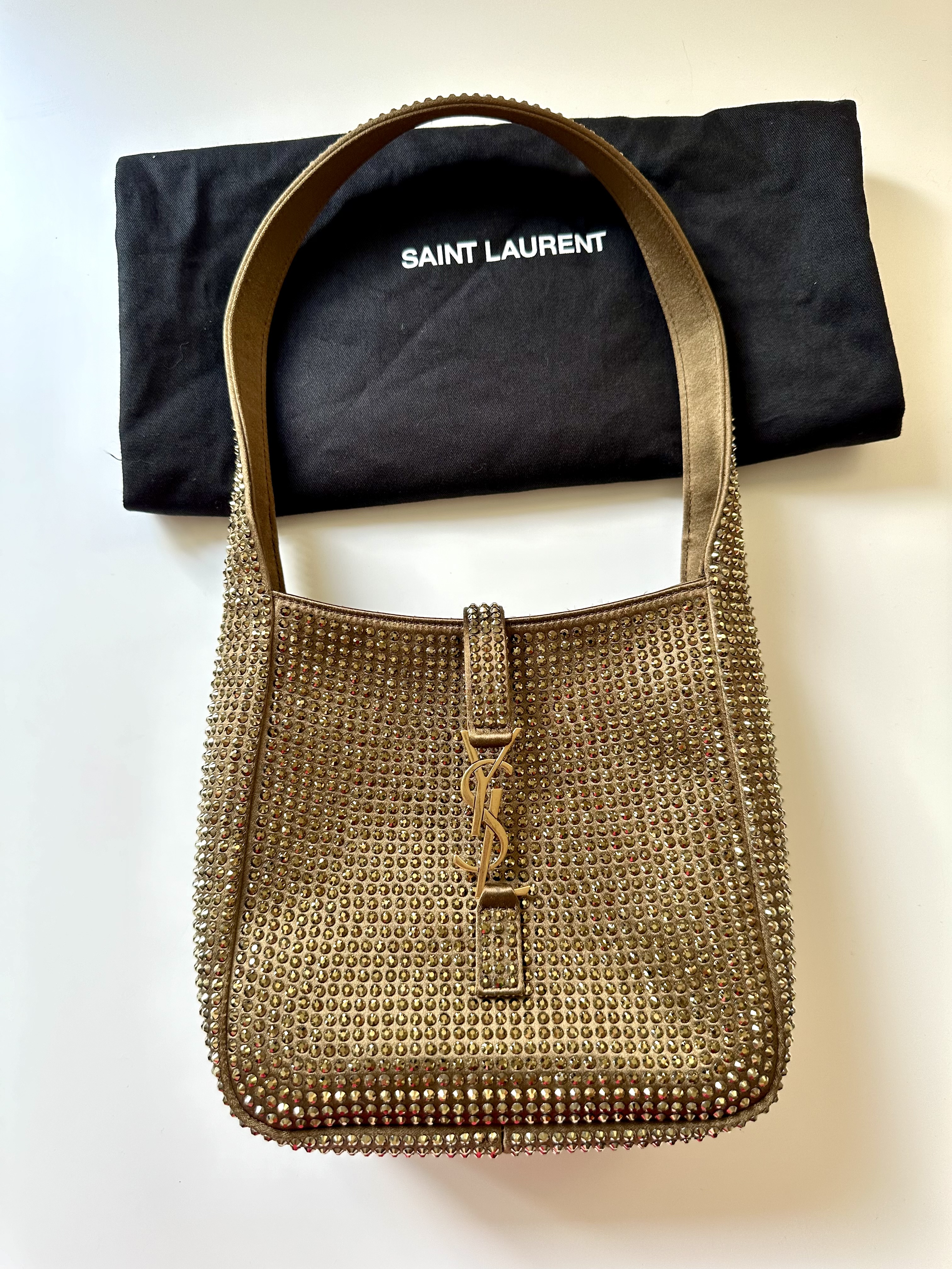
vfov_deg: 71.6
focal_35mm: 24
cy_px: 634
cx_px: 476
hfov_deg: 56.8
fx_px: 880
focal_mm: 6.86
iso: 125
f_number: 1.78
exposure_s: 1/121
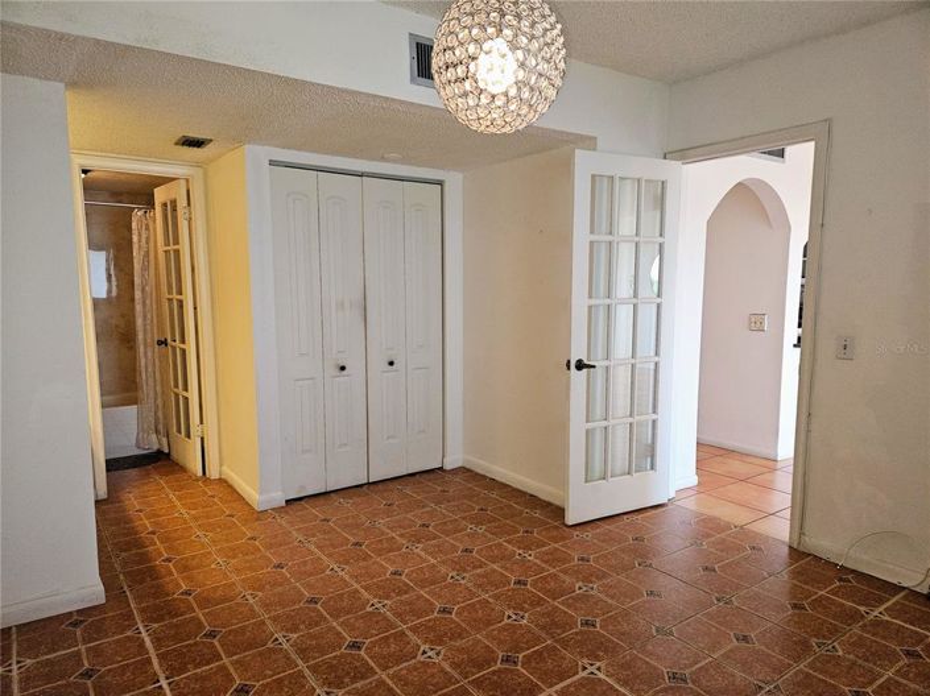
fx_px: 618
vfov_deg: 58.8
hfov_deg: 74.0
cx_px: 465
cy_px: 348
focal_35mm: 23
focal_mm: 5.4
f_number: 1.8
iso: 100
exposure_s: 1/60
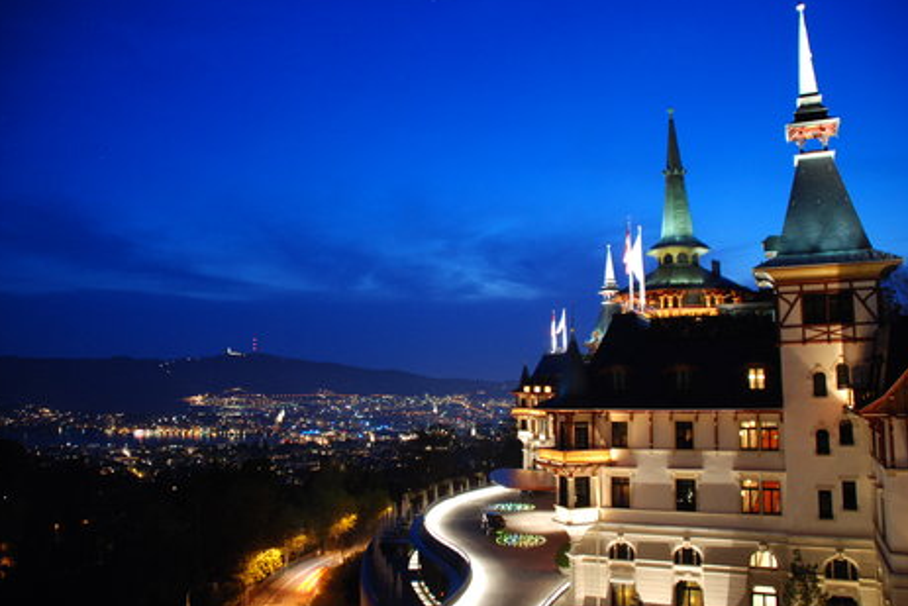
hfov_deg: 65.5
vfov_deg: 46.4
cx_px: 457
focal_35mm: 28
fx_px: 706
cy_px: 301
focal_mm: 18
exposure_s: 1.6
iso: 800
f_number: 3.5
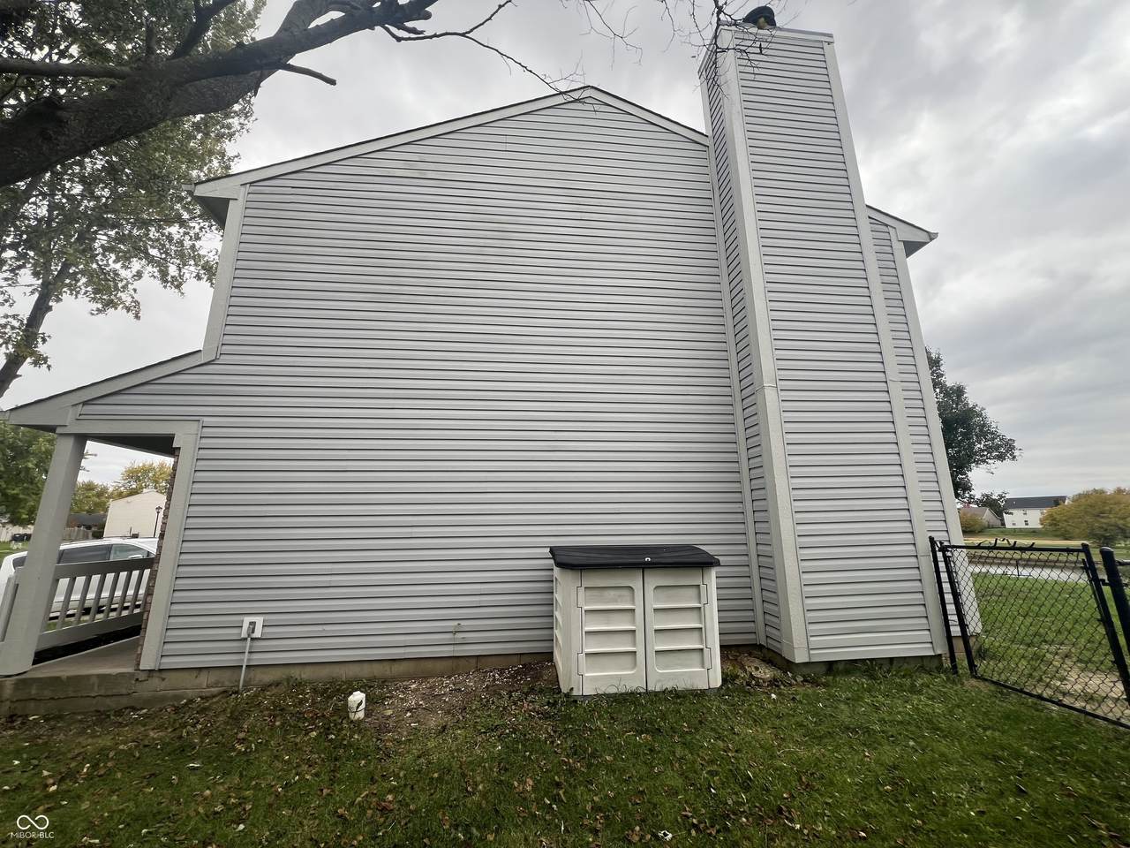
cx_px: 565
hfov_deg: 106.2
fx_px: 424
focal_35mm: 13
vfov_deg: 89.9
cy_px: 424
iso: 32
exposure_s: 1/209
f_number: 1.8
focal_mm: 1.57
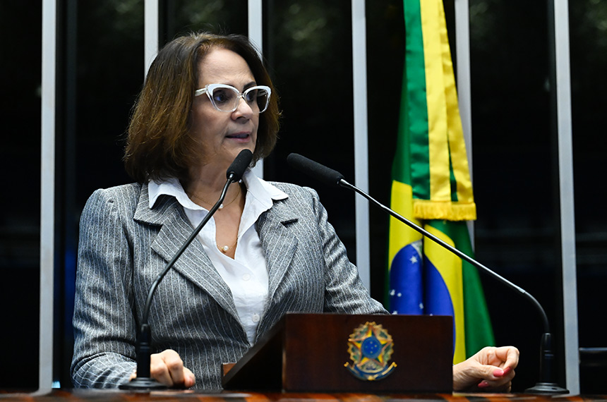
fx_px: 1767
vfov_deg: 13.0
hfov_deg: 19.5
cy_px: 201
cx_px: 304
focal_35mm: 105
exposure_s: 1/125
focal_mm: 105
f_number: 5.6
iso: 6400
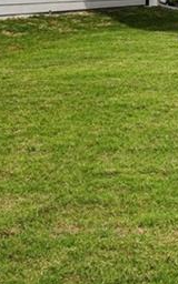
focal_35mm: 120
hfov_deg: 9.4
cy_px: -27
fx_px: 932
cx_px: 458
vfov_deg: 16.8
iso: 400
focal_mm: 29.5
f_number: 8
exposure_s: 1/800
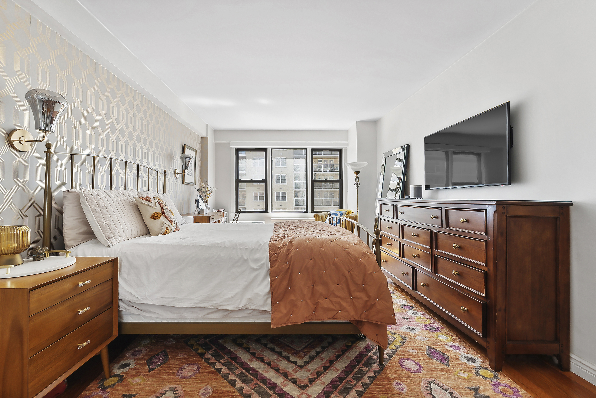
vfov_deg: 81.3
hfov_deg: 104.2
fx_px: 232
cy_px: 199
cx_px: 298
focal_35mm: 14
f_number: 9
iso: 200
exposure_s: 1/15
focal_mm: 14
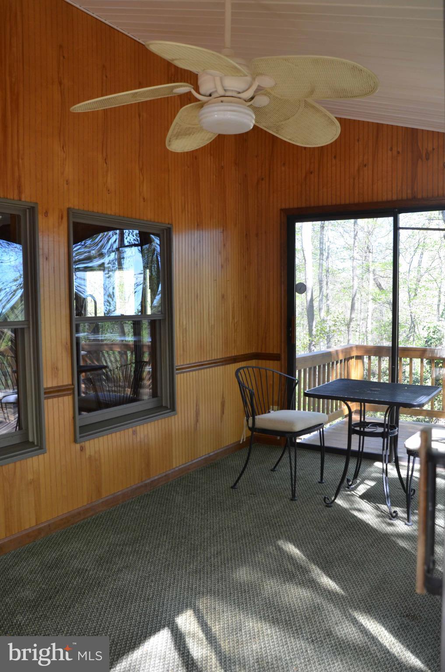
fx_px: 587
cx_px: 222
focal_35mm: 32
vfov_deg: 59.6
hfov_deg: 41.5
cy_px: 336
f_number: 5.6
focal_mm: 21
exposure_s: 1/125
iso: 400
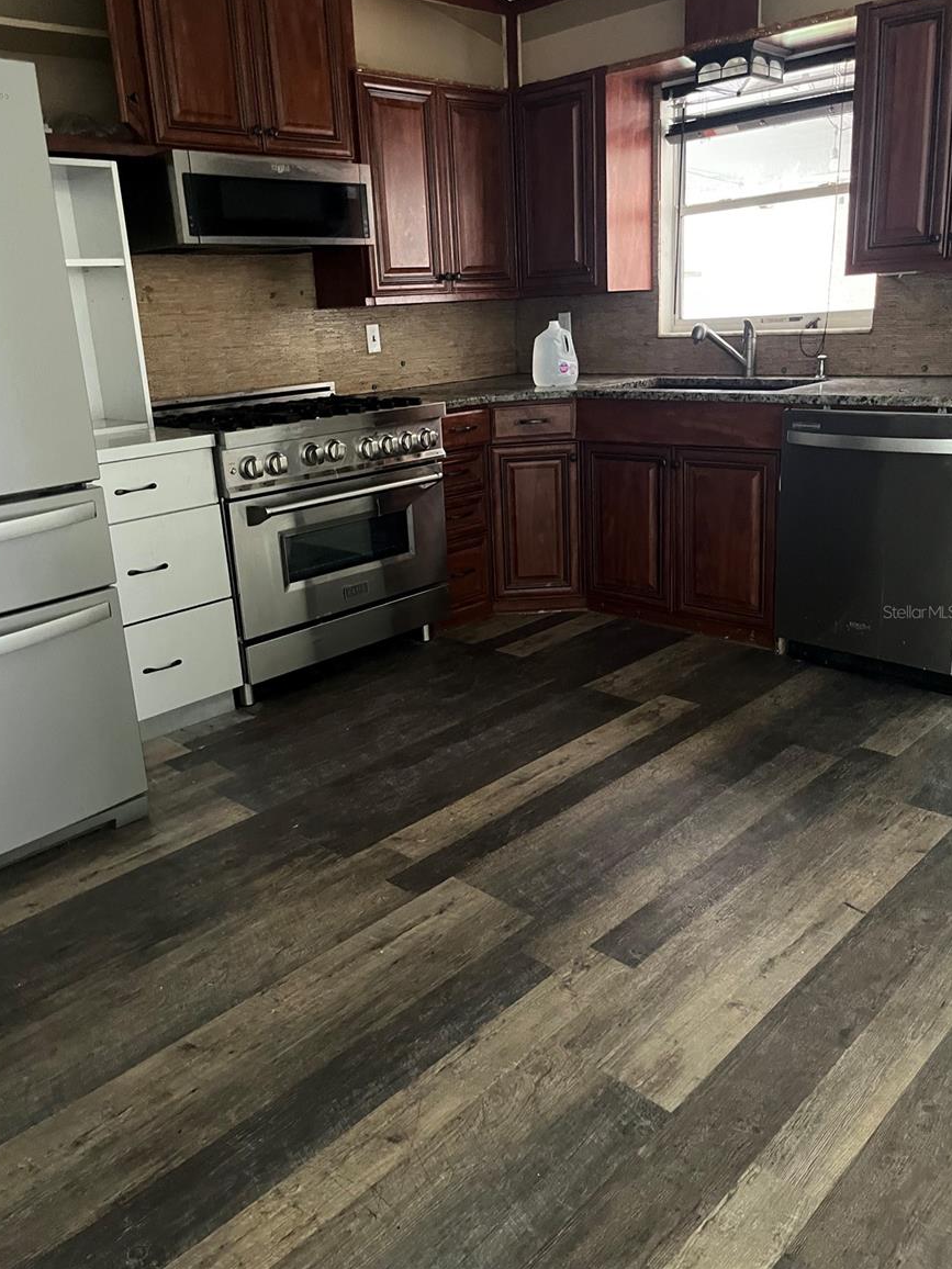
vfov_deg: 65.3
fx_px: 990
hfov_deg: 51.4
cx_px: 467
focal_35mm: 27
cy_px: 611
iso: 640
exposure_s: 1/30
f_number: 1.6
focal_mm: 5.1
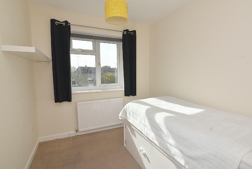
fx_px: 126
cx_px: 126
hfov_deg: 90.0
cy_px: 84
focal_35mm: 18
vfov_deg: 67.5
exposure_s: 1/200
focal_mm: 12
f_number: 9
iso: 100
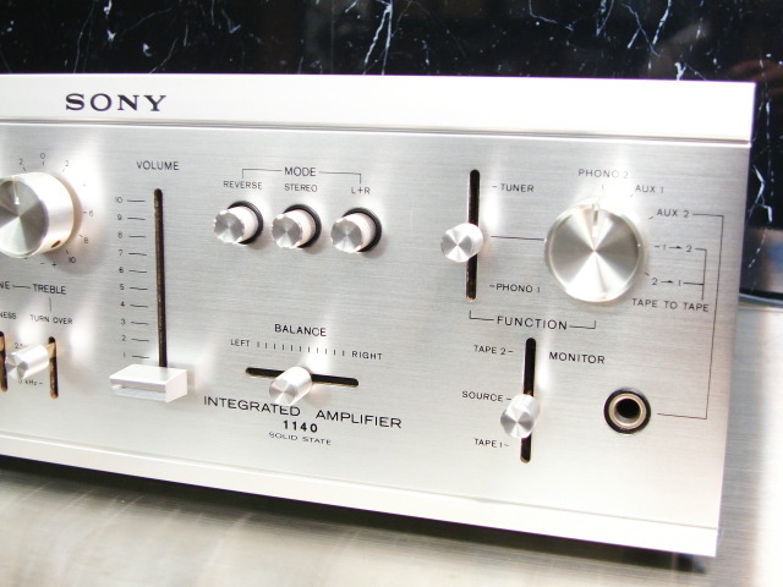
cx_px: 392
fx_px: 1041
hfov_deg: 41.2
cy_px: 294
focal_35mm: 46
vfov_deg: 31.5
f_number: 3.3
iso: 250
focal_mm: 8.2
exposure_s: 1/60
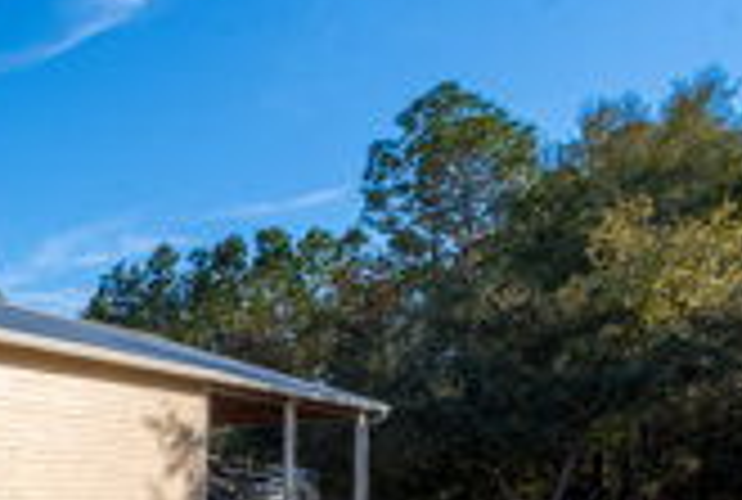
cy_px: 495
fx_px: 785
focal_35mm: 38
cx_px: -133
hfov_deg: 38.5
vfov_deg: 32.5
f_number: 9
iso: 400
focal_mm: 14
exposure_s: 1/6400
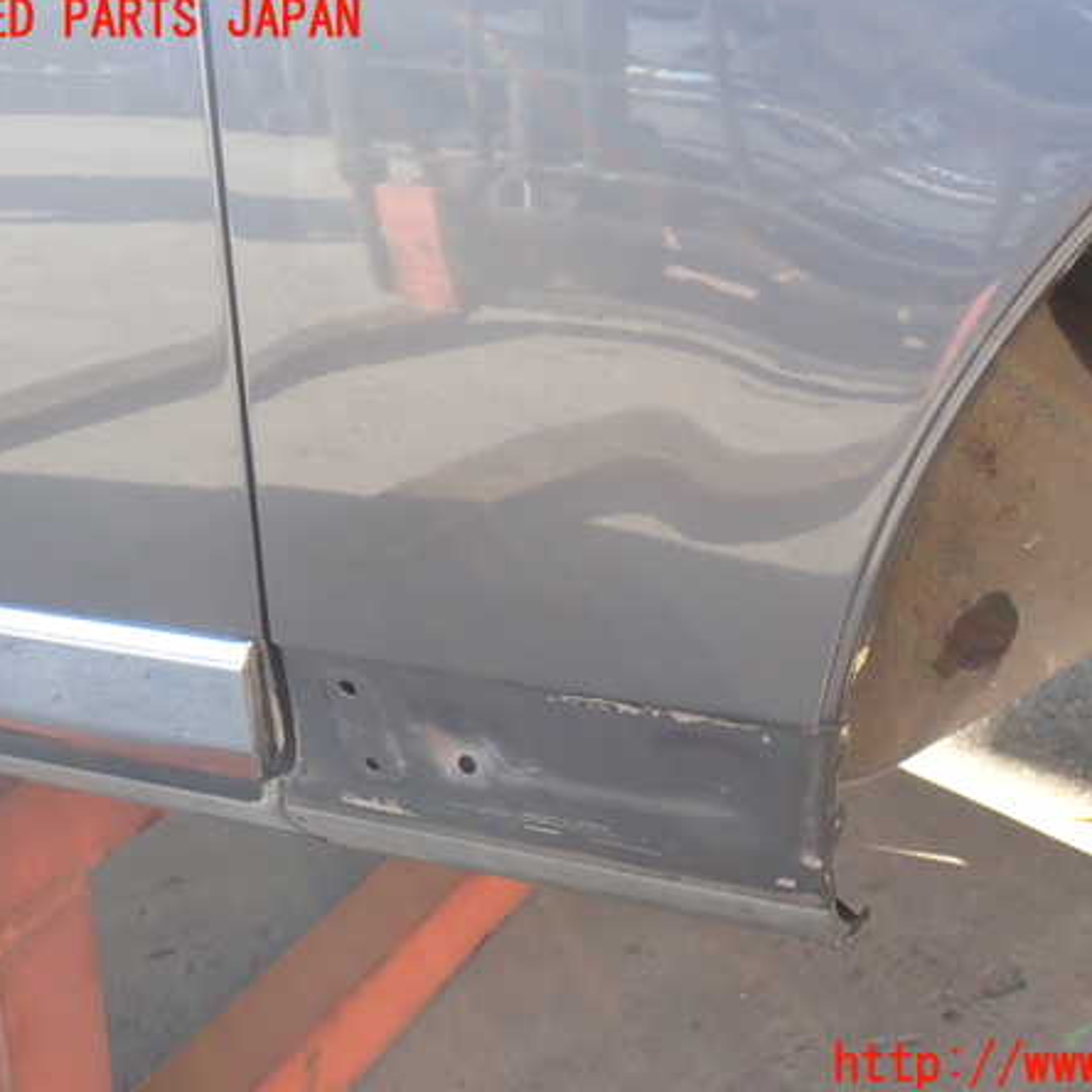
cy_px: 544
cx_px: 652
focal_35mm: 49
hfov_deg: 34.6
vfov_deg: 34.7
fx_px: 1749
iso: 100
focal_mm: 7.31
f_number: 2.8
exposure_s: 1/80
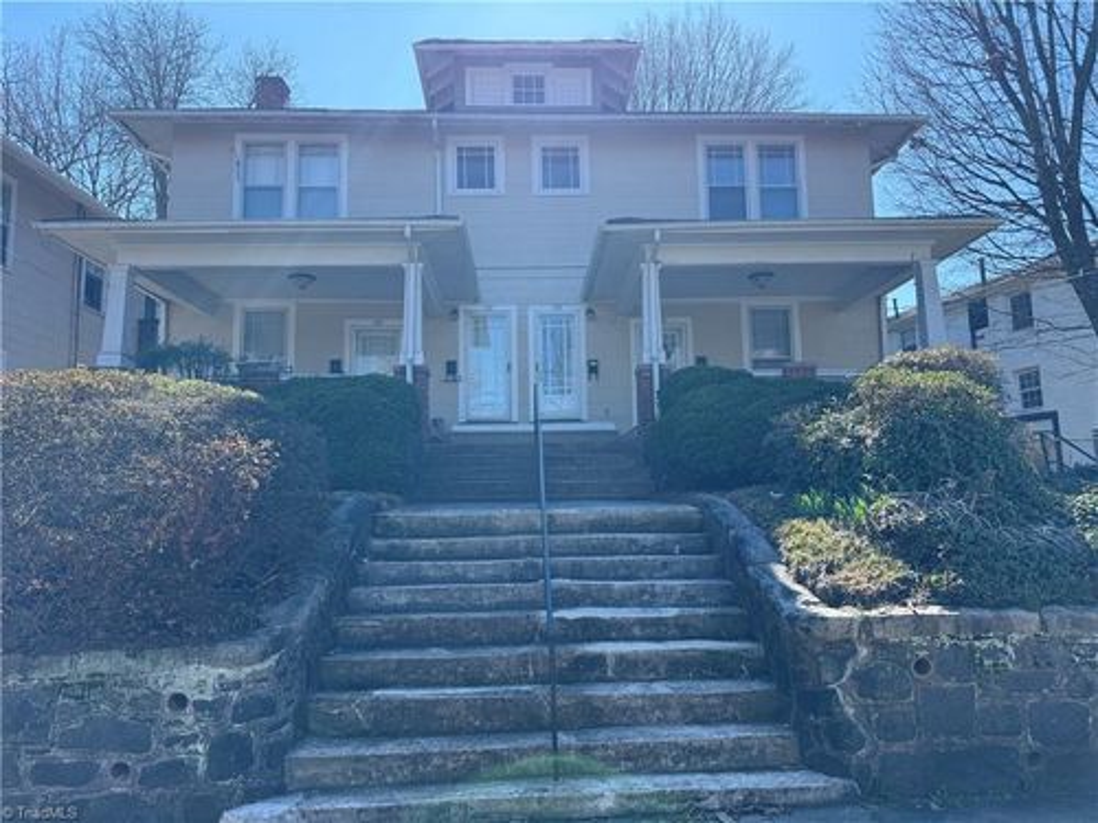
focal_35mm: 24
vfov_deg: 56.8
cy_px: 412
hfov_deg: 71.6
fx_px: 761
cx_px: 549
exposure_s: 1/1855
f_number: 1.78
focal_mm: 6.76
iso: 100
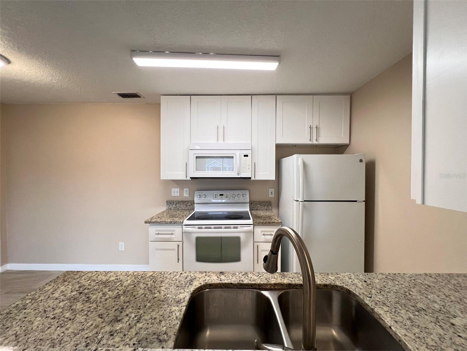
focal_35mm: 13
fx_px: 175
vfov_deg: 89.9
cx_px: 234
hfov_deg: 106.2
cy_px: 176
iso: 250
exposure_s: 1/120
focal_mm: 1.57
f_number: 1.8
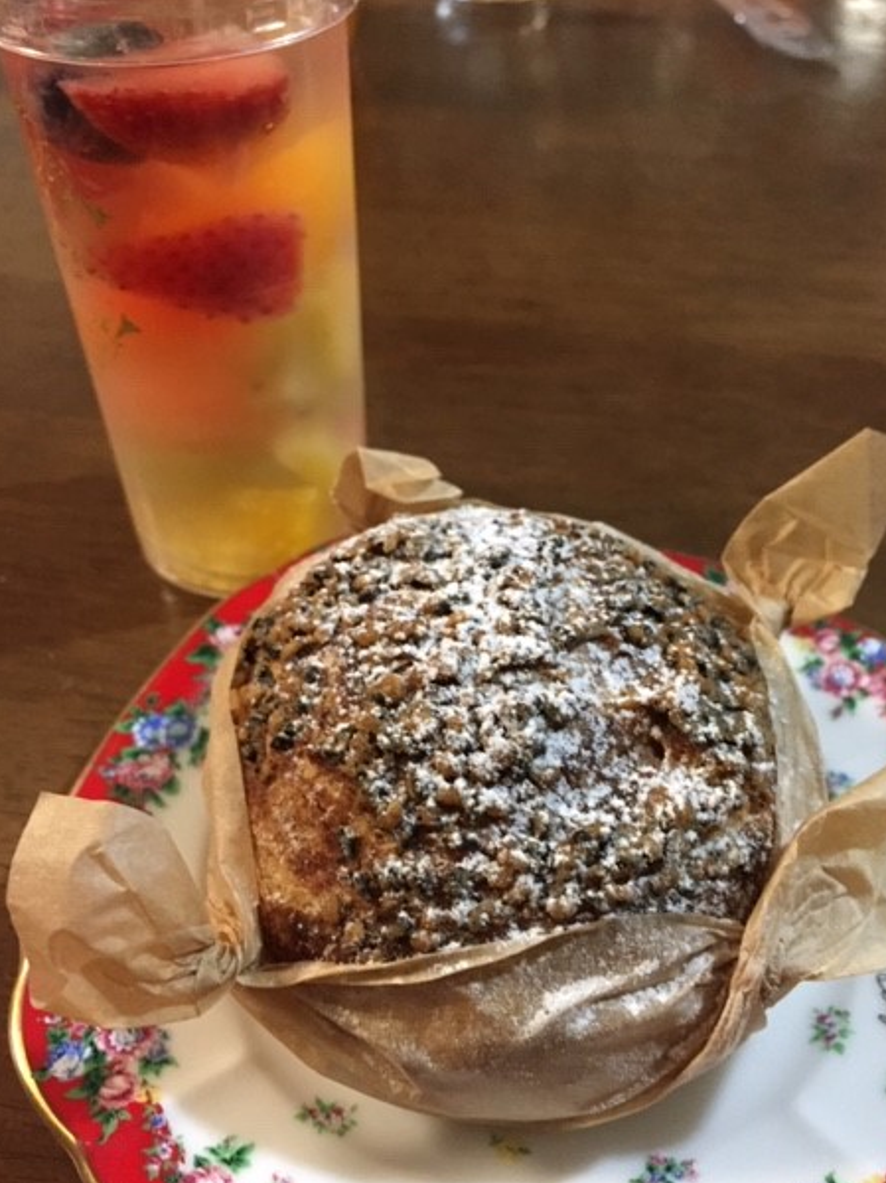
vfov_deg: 58.4
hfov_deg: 45.4
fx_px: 1058
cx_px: 462
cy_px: 596
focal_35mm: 31
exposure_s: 1/15
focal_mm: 4.15
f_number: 2.2
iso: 250
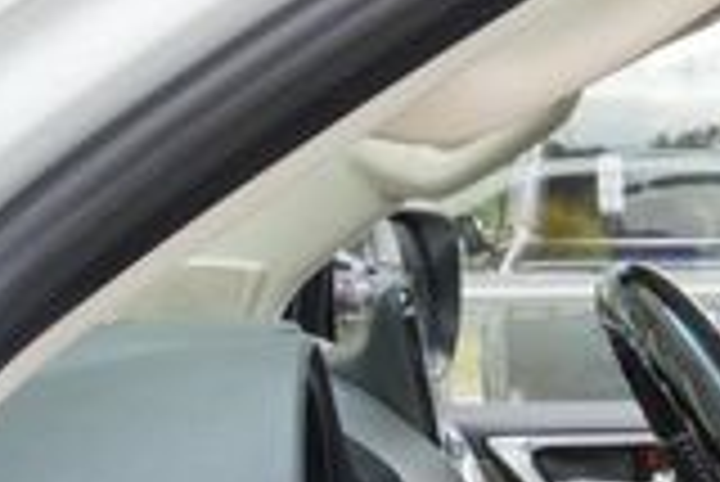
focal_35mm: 102
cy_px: 782
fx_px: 2042
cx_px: 1341
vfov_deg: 12.6
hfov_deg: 16.4
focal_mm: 17
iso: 160
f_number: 13
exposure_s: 1/15
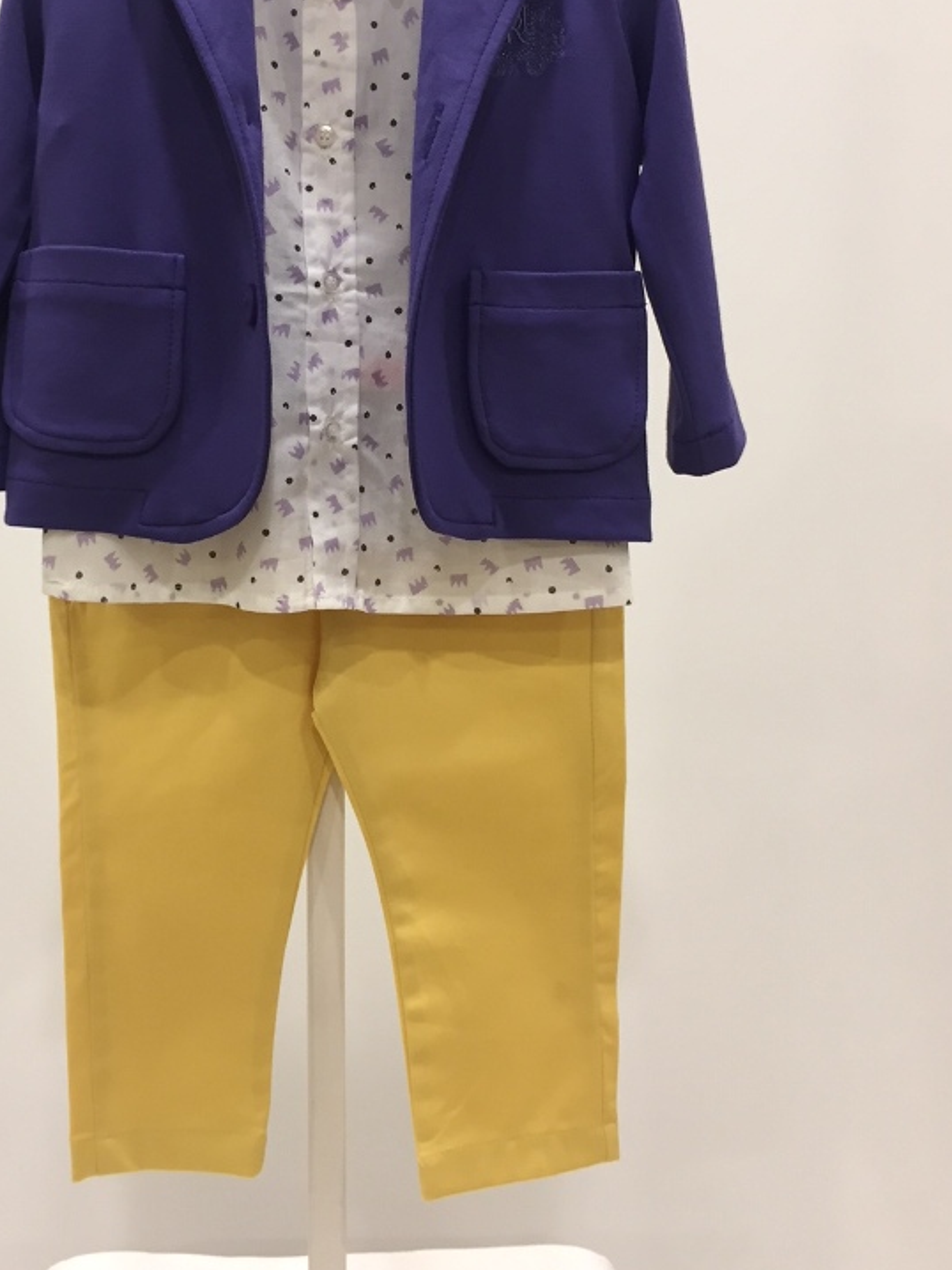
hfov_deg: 34.9
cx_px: 329
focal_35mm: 41
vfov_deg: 45.4
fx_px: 1503
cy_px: 479
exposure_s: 1/33
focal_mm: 4.15
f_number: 2.2
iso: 100
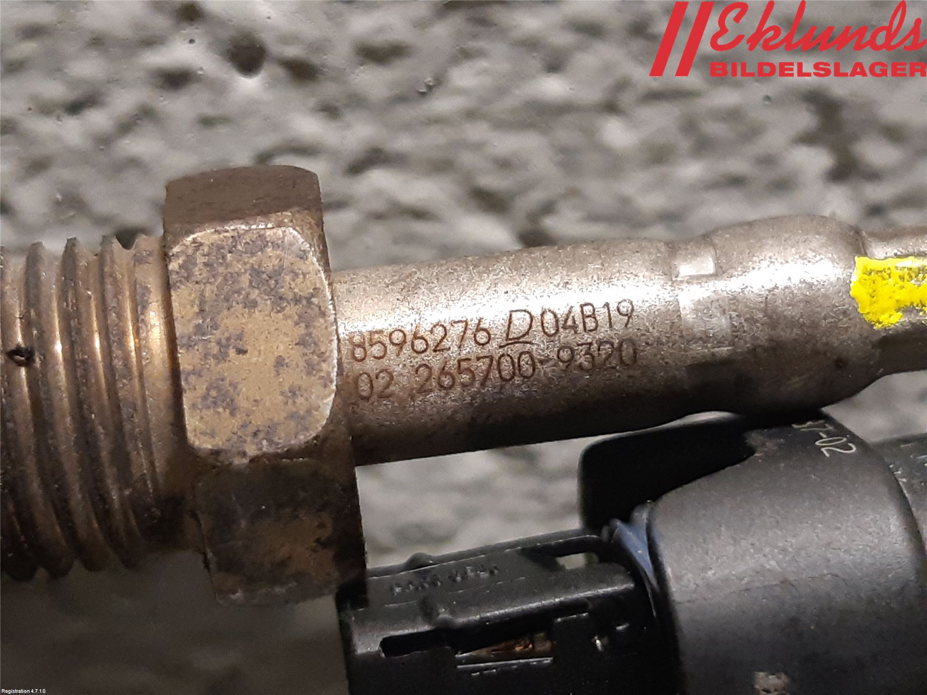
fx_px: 696
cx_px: 464
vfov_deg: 53.1
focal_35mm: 26
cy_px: 348
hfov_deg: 67.3
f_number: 1.7
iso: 250
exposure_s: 1/50
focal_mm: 3.93
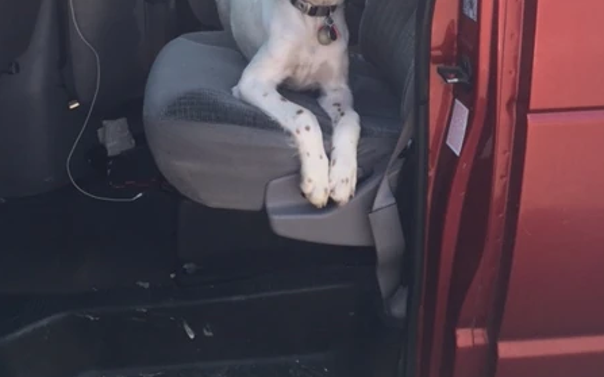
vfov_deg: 28.5
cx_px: 289
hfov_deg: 45.3
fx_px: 724
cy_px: 73
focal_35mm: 44
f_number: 2.2
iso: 32
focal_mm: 4.15
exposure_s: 1/395
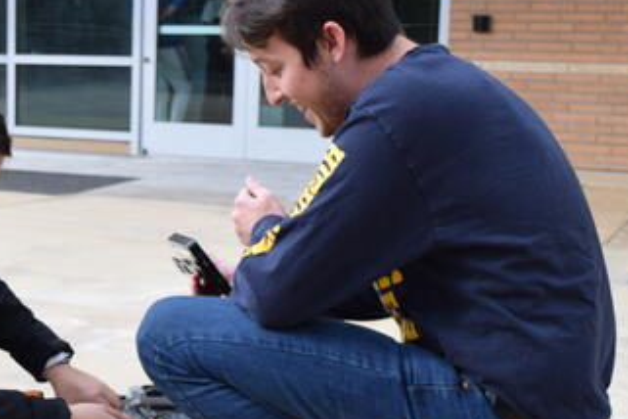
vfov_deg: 18.6
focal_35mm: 73
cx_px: 117
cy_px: 305
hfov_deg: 27.1
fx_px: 1273
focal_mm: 26
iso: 400
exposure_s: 1/200
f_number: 7.1
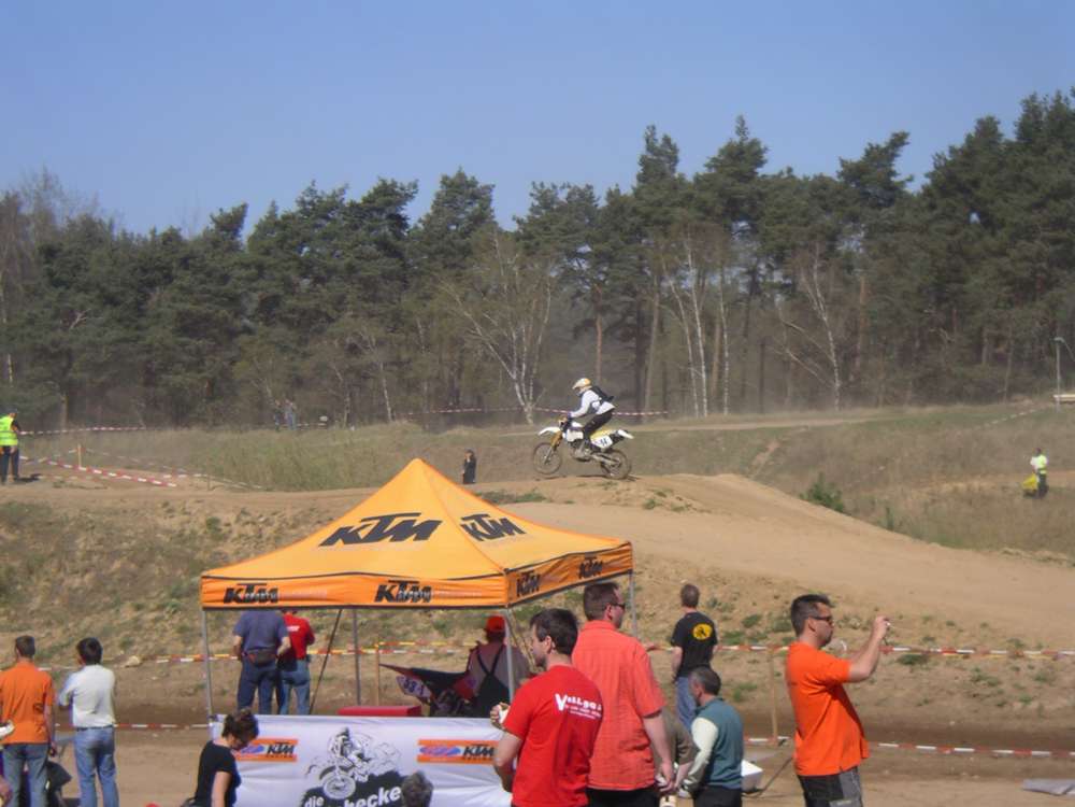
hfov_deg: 18.9
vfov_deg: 14.2
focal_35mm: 104
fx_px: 3230
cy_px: 404
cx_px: 538
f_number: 3.9
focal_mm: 16
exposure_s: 1/640
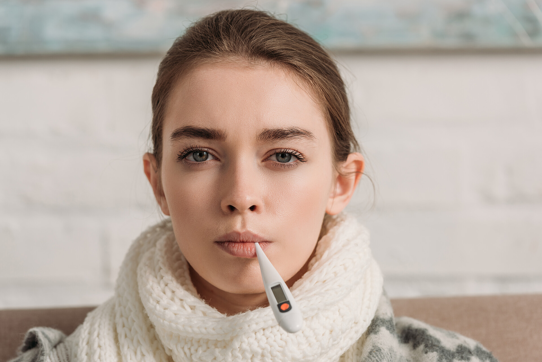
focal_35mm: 160
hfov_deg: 12.8
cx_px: 271
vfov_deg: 8.6
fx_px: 2409
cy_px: 181
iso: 64
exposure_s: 1/200
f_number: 5
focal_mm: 160
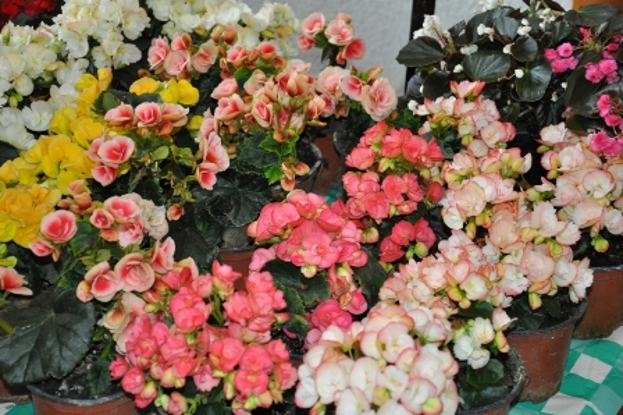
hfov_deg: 23.4
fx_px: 1504
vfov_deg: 15.7
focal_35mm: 87
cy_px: 208
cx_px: 312
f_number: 5
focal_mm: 58
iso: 800
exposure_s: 1/60
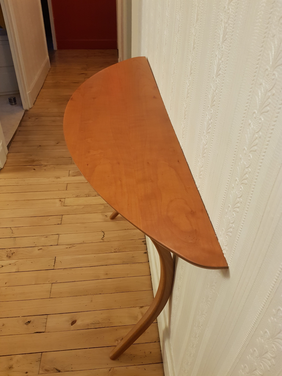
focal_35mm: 26
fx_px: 282
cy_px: 188
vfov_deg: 67.3
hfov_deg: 53.1
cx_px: 141
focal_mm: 4.2
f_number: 1.7
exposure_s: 1/11
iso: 250
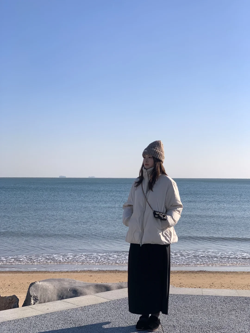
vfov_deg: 36.8
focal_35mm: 52
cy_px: 166
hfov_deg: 28.0
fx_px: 501
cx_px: 125
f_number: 2.4
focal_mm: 6
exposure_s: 1/1776
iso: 16
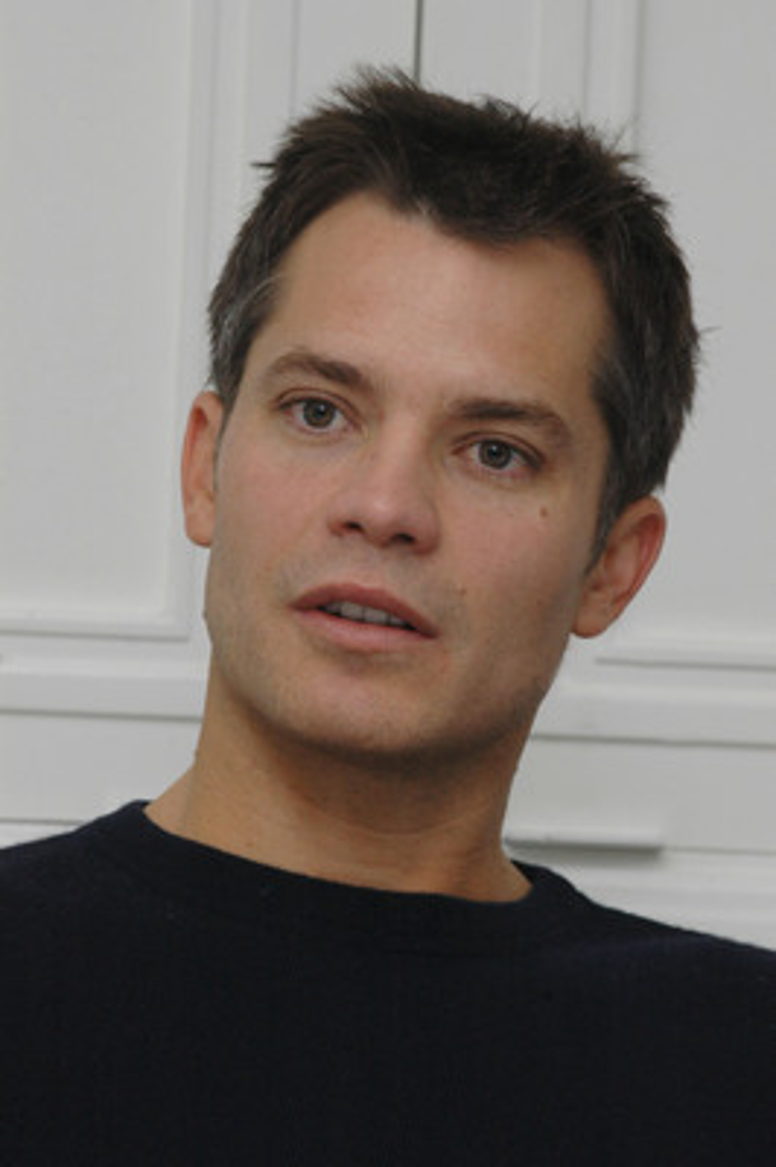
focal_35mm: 218
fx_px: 7044
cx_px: 388
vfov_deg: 9.5
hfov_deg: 6.3
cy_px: 584
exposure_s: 1/320
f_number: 11
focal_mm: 145
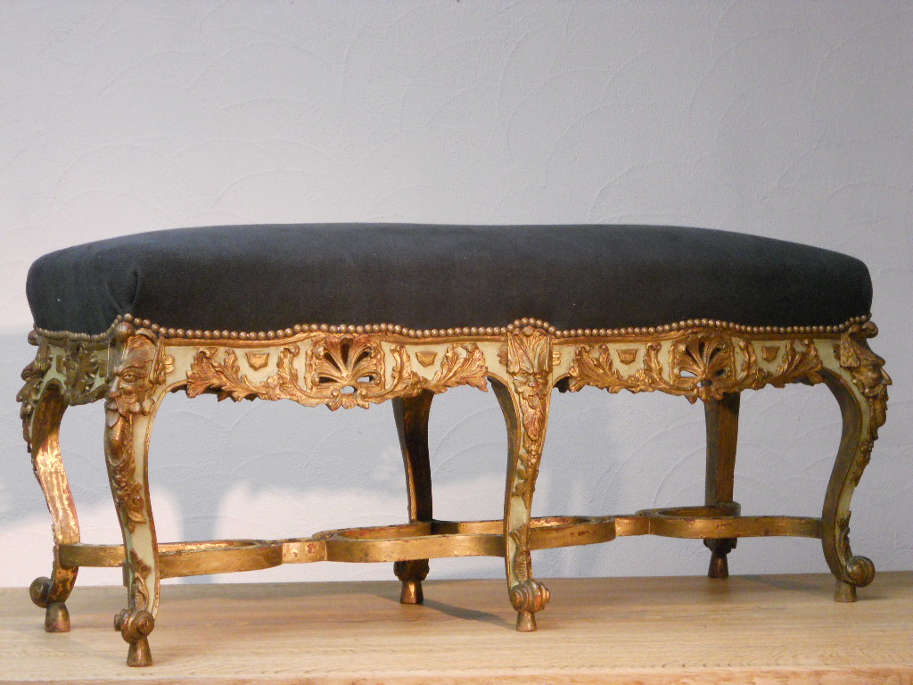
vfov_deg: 19.1
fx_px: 2031
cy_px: 342
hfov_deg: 25.3
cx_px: 456
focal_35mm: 77
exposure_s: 1/8
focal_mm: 13.9
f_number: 5.9
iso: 500
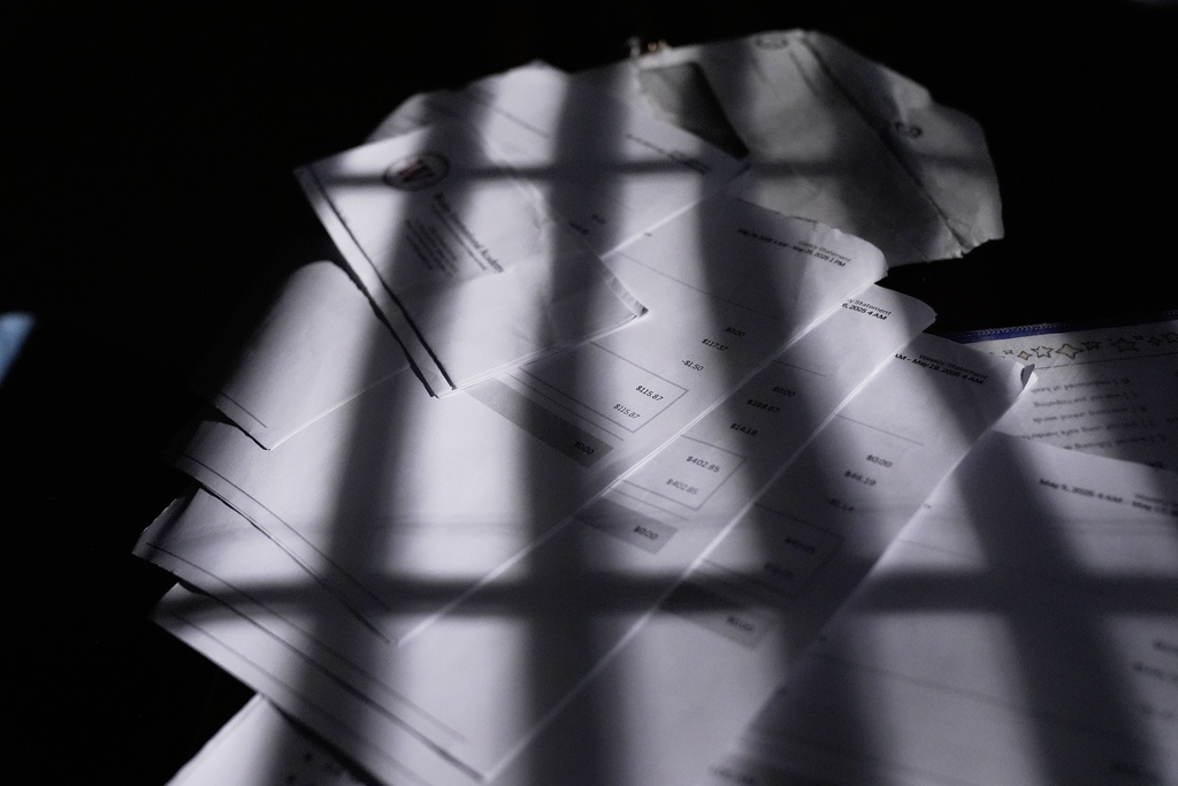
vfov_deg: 35.1
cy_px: 393
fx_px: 1244
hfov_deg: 50.7
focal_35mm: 38
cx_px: 589
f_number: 3.2
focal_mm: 38
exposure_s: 1/64000
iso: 4000
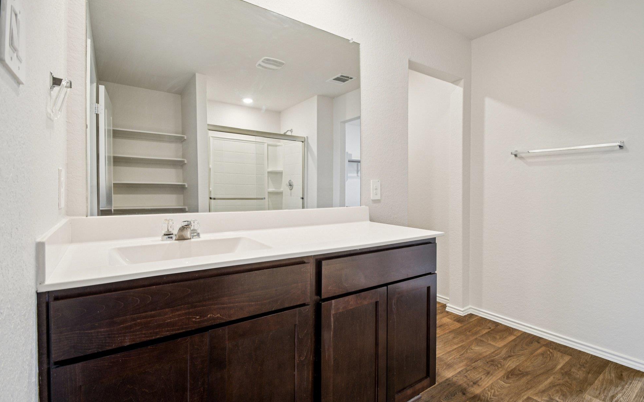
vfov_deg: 71.0
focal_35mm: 16
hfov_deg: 97.8
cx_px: 309
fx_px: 281
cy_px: 180
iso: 400
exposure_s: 1/8
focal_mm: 10
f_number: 8
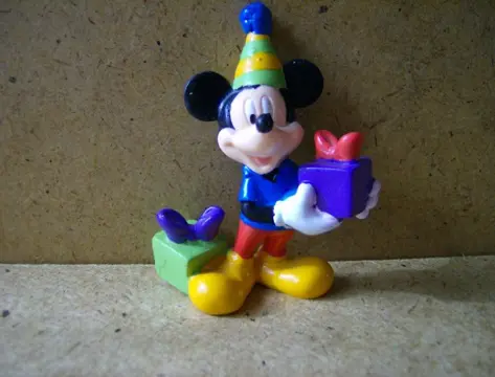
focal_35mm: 36
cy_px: 188
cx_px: 248
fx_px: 518
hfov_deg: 51.1
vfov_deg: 40.0
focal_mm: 6
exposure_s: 1/124
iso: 100
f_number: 2.8
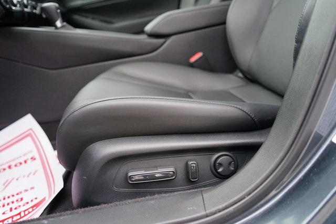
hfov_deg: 60.3
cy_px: 112
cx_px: 168
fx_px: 289
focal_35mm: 31
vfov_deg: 42.3
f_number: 3.5
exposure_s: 1/160
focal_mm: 31
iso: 1600
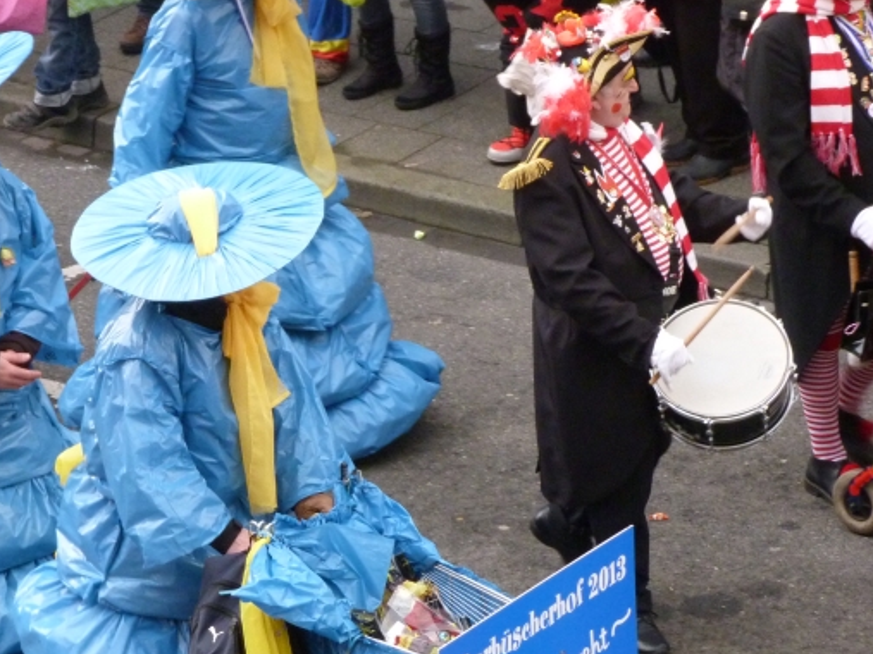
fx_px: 4614
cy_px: 354
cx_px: 205
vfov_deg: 8.1
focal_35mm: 183
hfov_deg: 10.8
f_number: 3.5
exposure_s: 1/50
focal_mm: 18.6
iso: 400
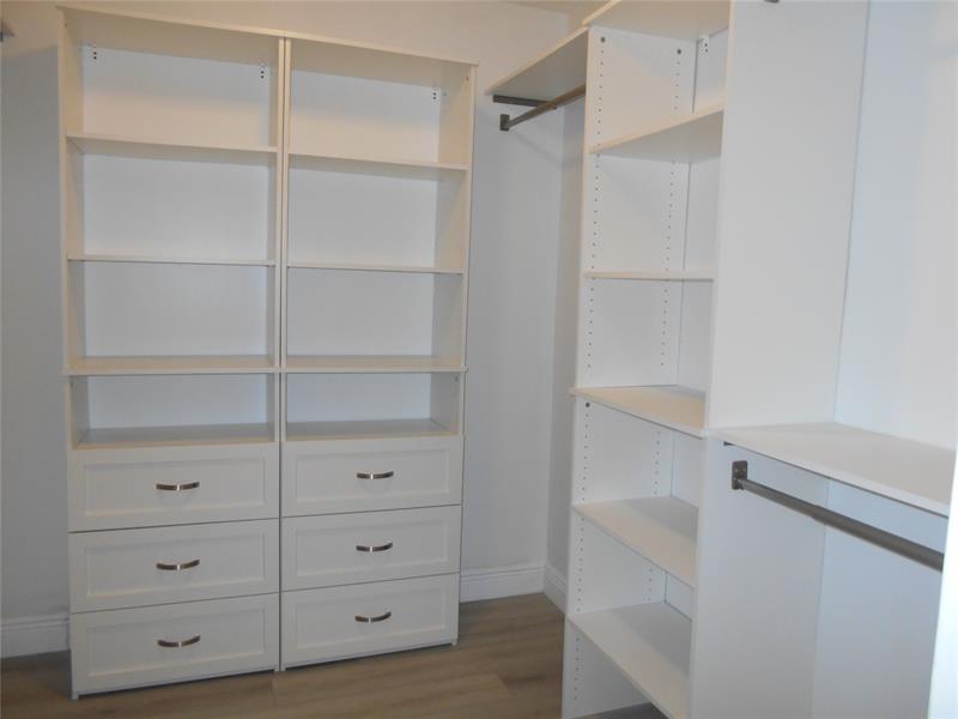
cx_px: 479
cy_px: 360
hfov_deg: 67.3
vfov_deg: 53.1
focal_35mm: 26
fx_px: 720
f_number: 3.2
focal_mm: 4.6
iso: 200
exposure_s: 1/25
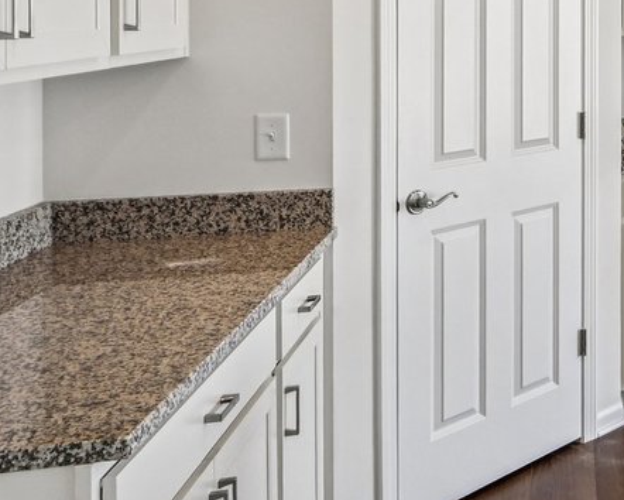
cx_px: 929
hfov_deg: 25.7
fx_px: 1016
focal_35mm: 55
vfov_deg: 26.7
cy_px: 55
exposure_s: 1/40
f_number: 13
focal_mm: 16
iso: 400
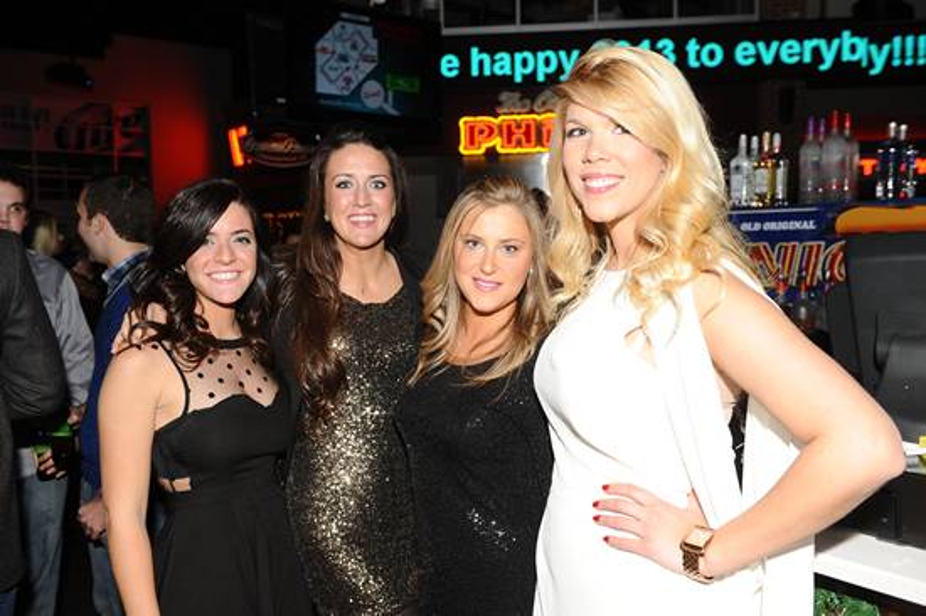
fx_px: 874
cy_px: 308
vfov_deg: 38.8
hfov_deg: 55.8
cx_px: 463
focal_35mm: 34
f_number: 4.8
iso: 1100
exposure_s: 1/250
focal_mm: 34
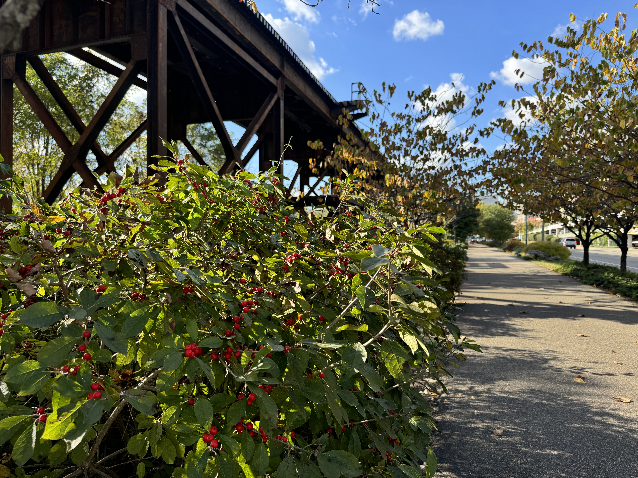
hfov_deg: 71.6
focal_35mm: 24
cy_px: 239
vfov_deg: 56.8
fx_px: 442
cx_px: 319
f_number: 1.78
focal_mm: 6.76
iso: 80
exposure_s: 1/1131
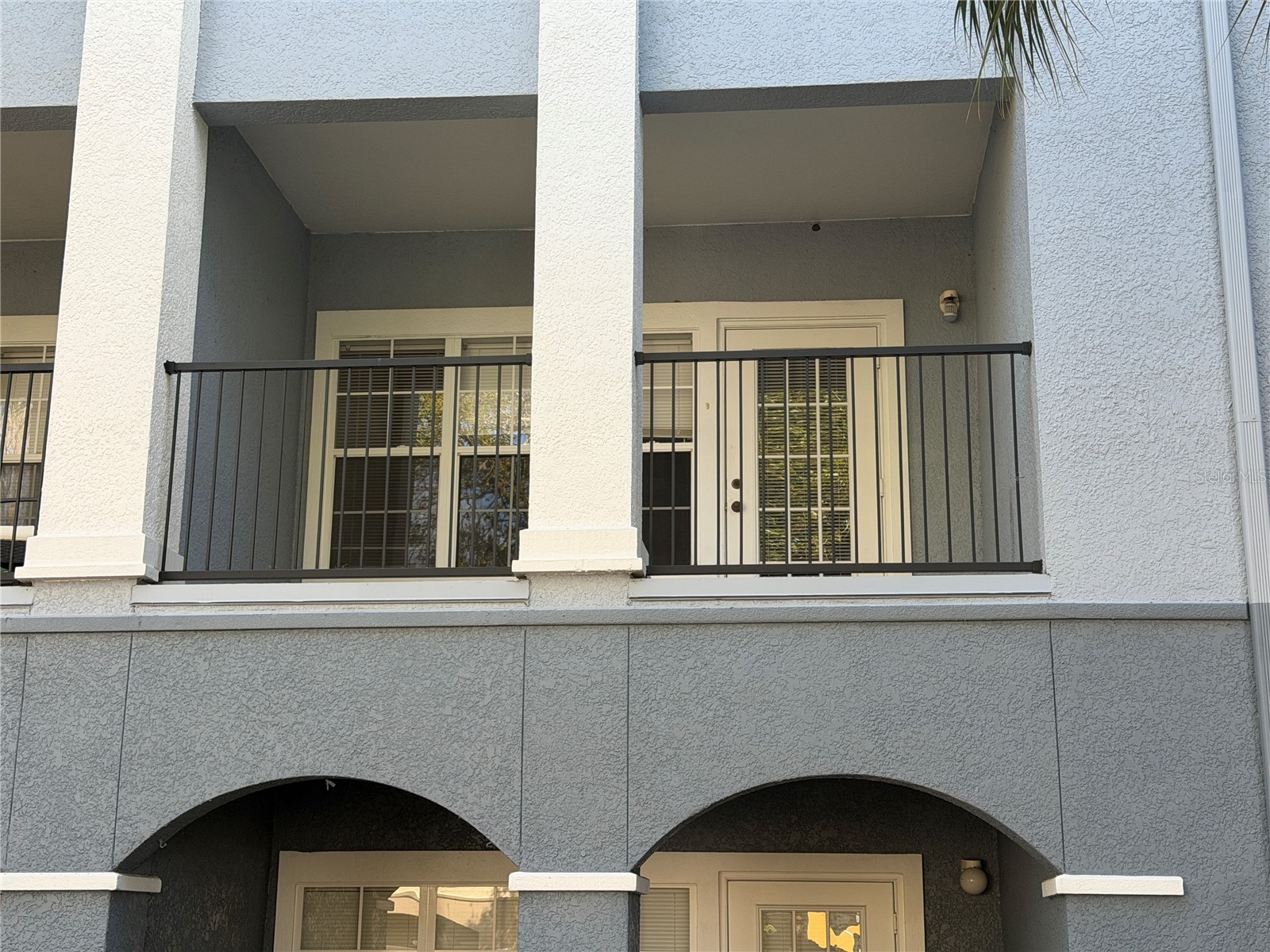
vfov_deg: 30.3
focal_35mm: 48
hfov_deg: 39.7
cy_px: 476
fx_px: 1761
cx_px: 635
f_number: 1.78
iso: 64
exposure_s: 1/402
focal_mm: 6.76
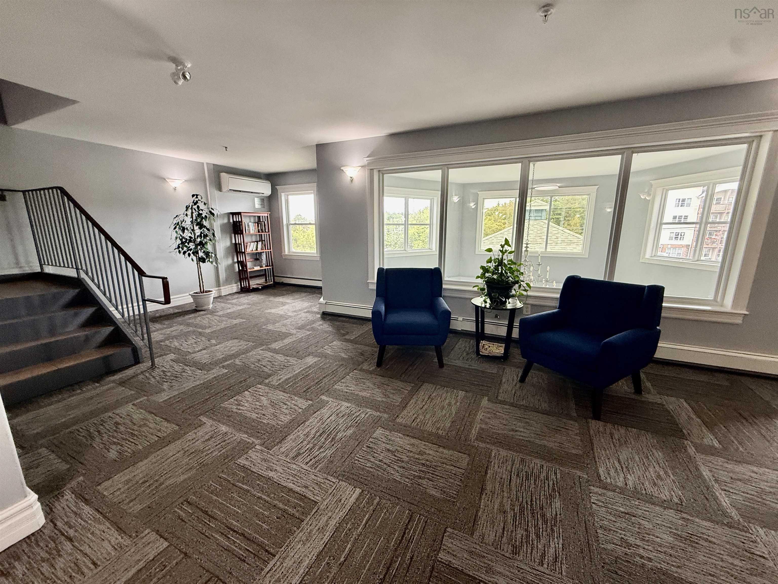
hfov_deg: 102.1
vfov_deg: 85.7
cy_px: 292
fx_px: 315
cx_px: 389
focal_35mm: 14
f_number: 2.2
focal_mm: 2.22
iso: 200
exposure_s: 1/60
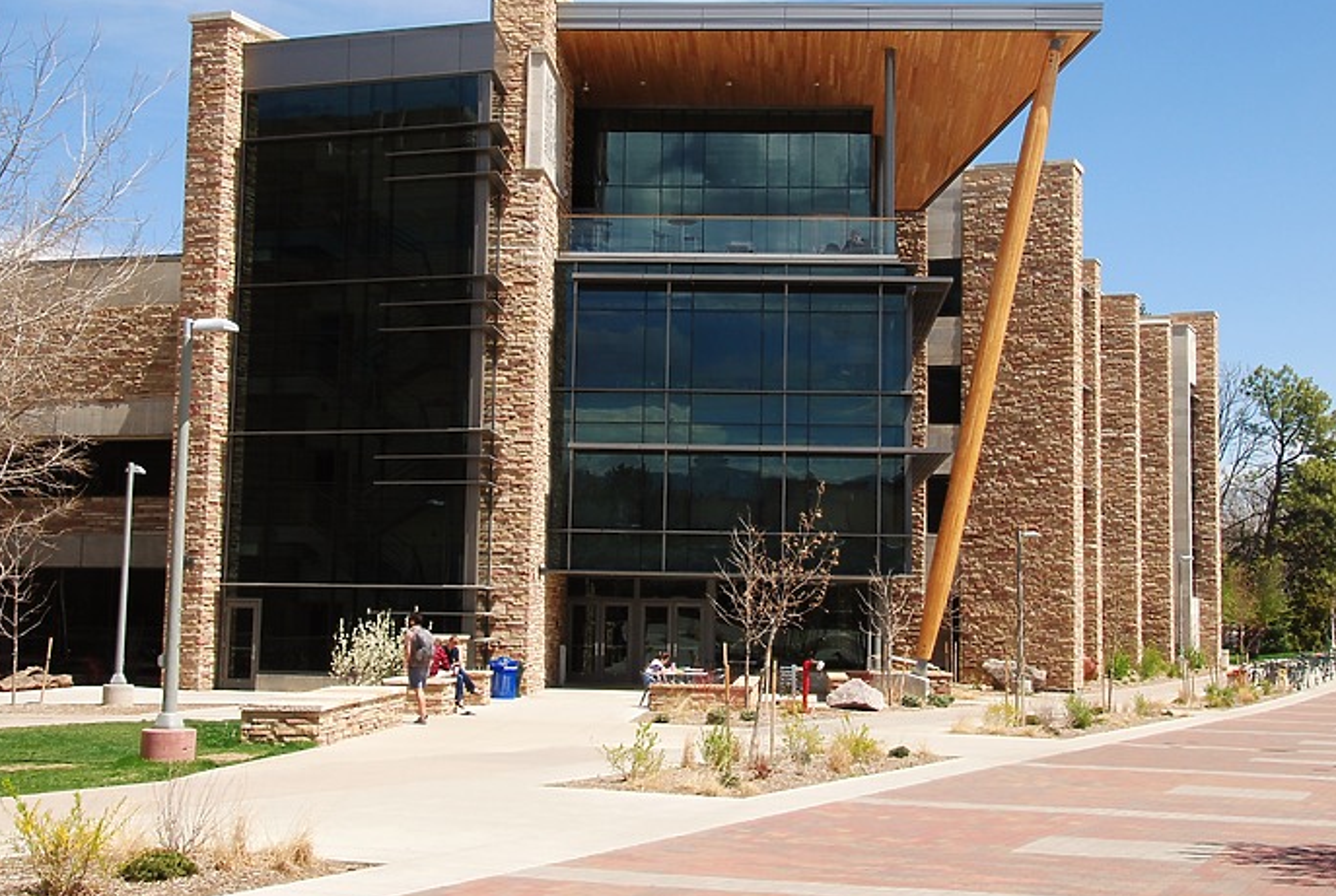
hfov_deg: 36.2
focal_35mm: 55
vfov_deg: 24.7
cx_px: 698
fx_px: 2045
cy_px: 362
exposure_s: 1/250
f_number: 10
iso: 160
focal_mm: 28
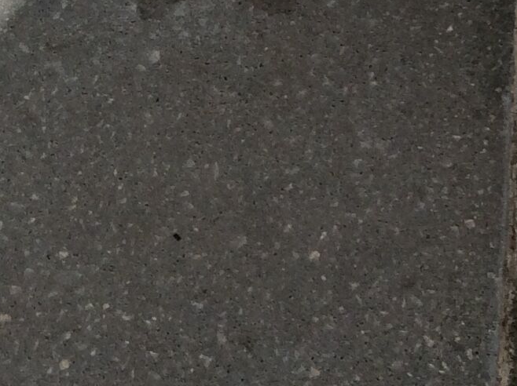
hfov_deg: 15.7
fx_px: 1880
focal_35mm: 126
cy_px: -147
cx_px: 251
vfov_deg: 11.4
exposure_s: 1/2488
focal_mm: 3.3
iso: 32
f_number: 2.4
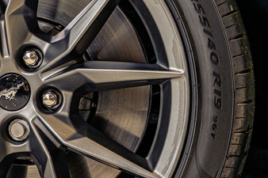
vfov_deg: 12.2
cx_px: 19
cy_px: 66
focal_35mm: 112
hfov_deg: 17.9
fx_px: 833
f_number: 4
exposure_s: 1/100
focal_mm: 37
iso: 400
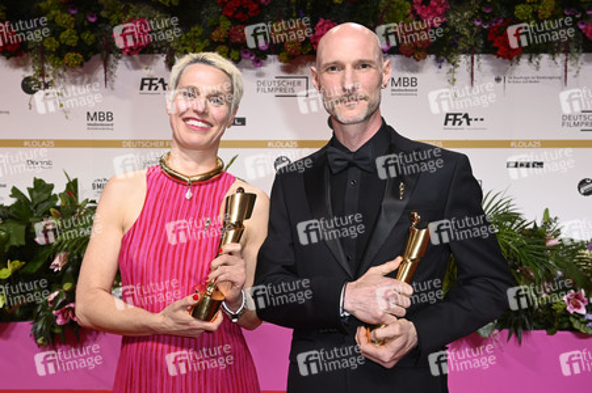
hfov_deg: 44.5
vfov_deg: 30.5
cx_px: 296
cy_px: 196
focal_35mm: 44
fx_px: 723
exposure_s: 1/125
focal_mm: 44
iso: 1000
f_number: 6.3
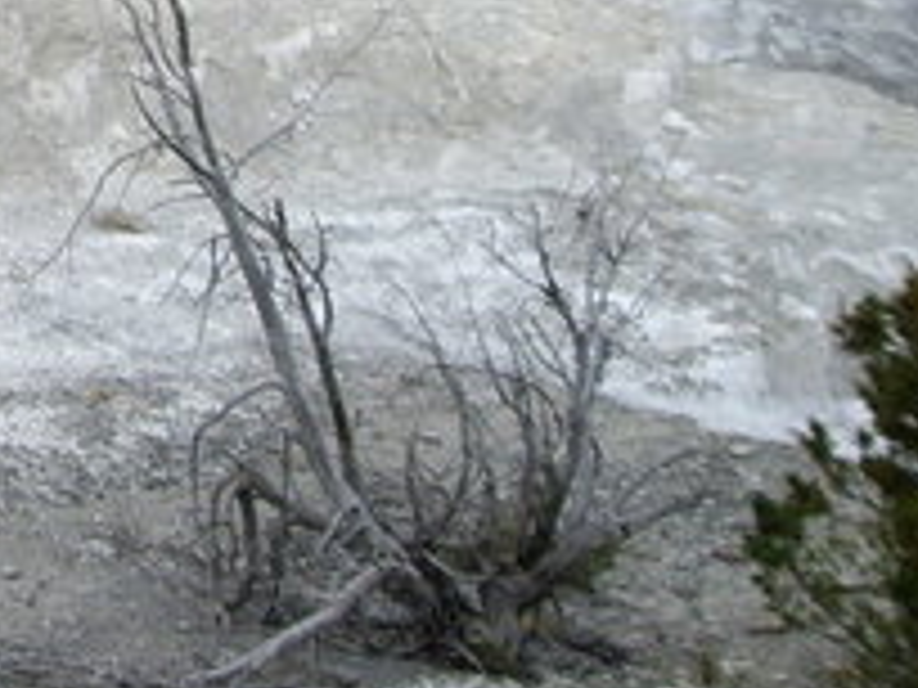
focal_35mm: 119
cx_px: -490
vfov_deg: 12.1
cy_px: -220
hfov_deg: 15.2
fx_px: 3156
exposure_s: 1/400
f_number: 4.3
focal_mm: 6.2
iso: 50
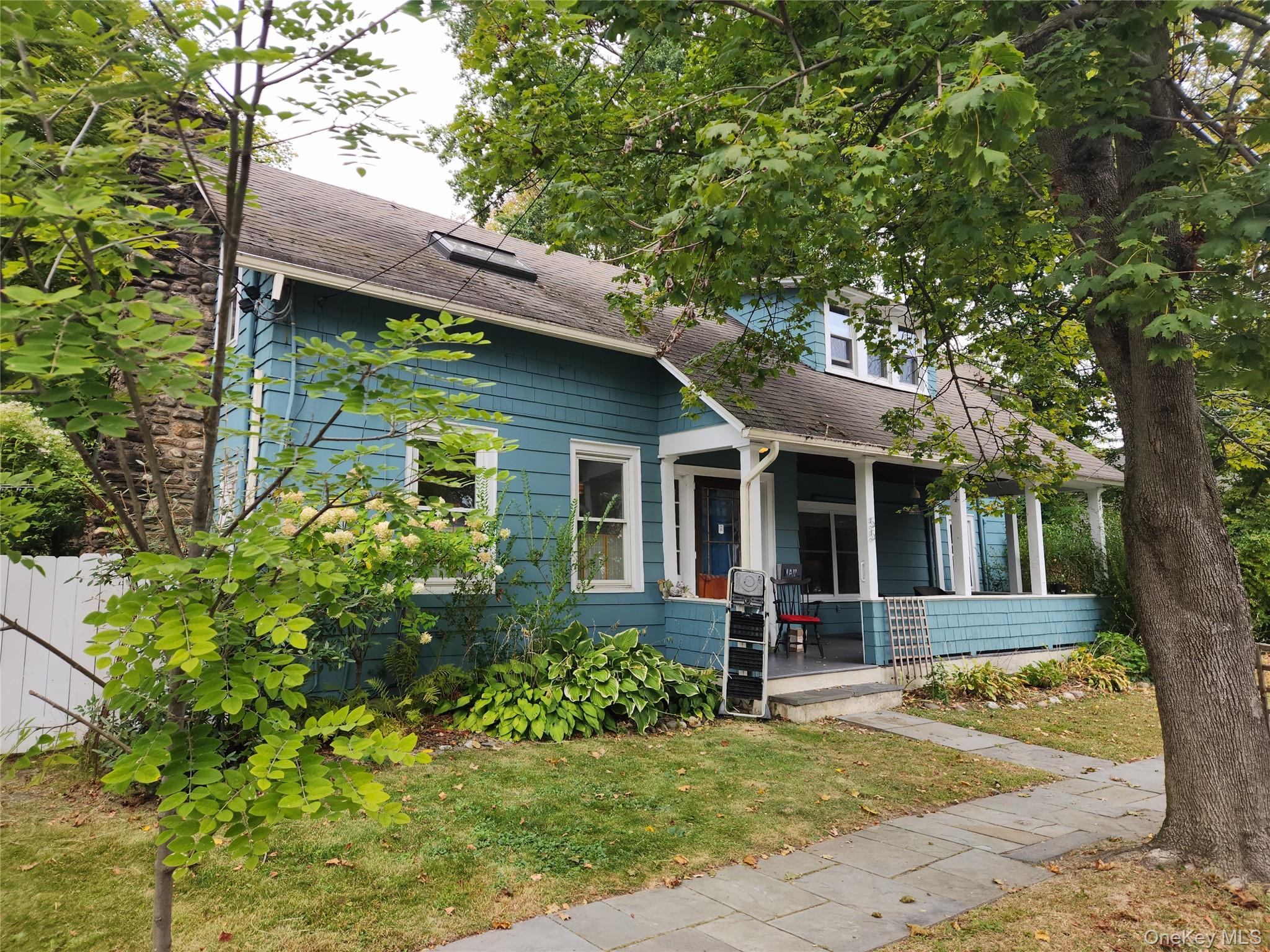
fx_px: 844
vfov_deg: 58.9
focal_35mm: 23
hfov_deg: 73.9
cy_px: 476
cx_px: 635
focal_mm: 5.4
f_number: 1.8
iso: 20
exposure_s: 1/292
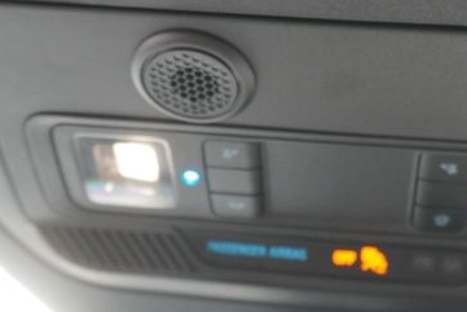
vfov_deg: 20.0
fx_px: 882
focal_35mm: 68
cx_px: 299
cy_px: 104
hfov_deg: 29.5
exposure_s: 1/60
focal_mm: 16
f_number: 4
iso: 500
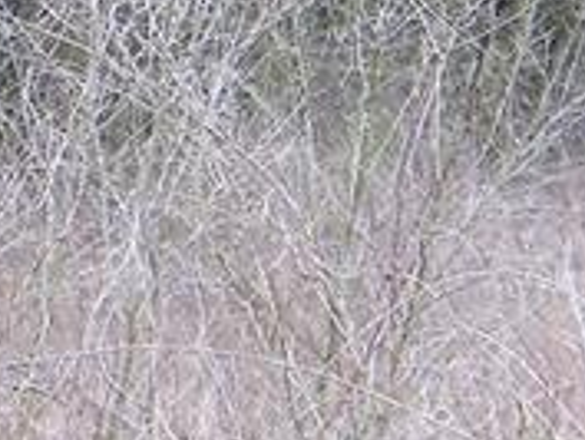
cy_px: -126
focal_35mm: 687
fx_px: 11618
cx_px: 159
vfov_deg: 2.2
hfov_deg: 2.9
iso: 80
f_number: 4.8
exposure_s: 1/125
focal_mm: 21.3
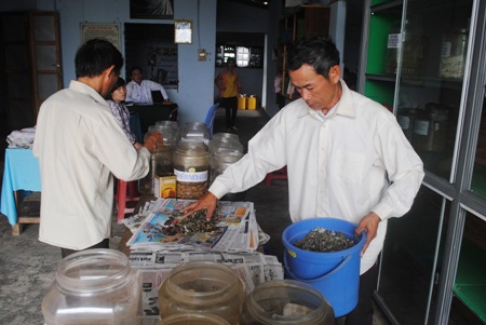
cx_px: 243
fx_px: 446
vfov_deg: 40.1
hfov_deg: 57.2
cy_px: 162
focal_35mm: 33
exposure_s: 1/125
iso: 200
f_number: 5.6
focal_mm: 22
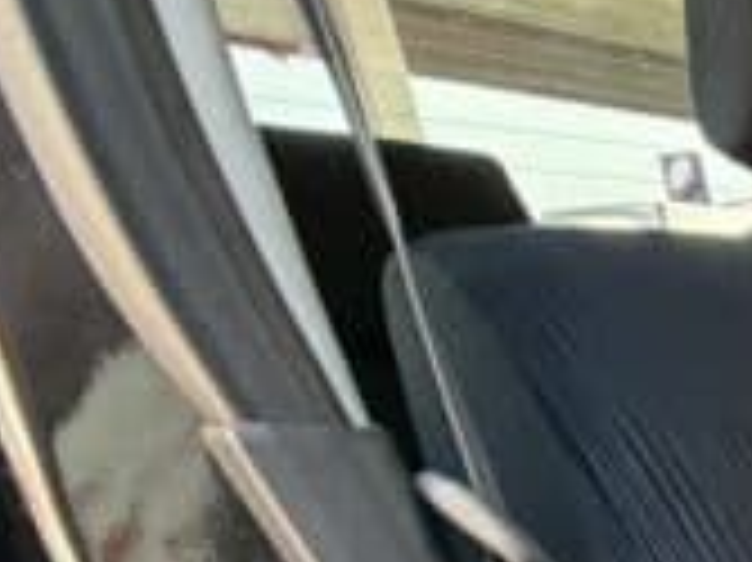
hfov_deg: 15.7
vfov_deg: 17.9
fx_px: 1454
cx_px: 1765
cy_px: 989
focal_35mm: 67
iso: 250
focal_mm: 2.22
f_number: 2.2
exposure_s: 1/121
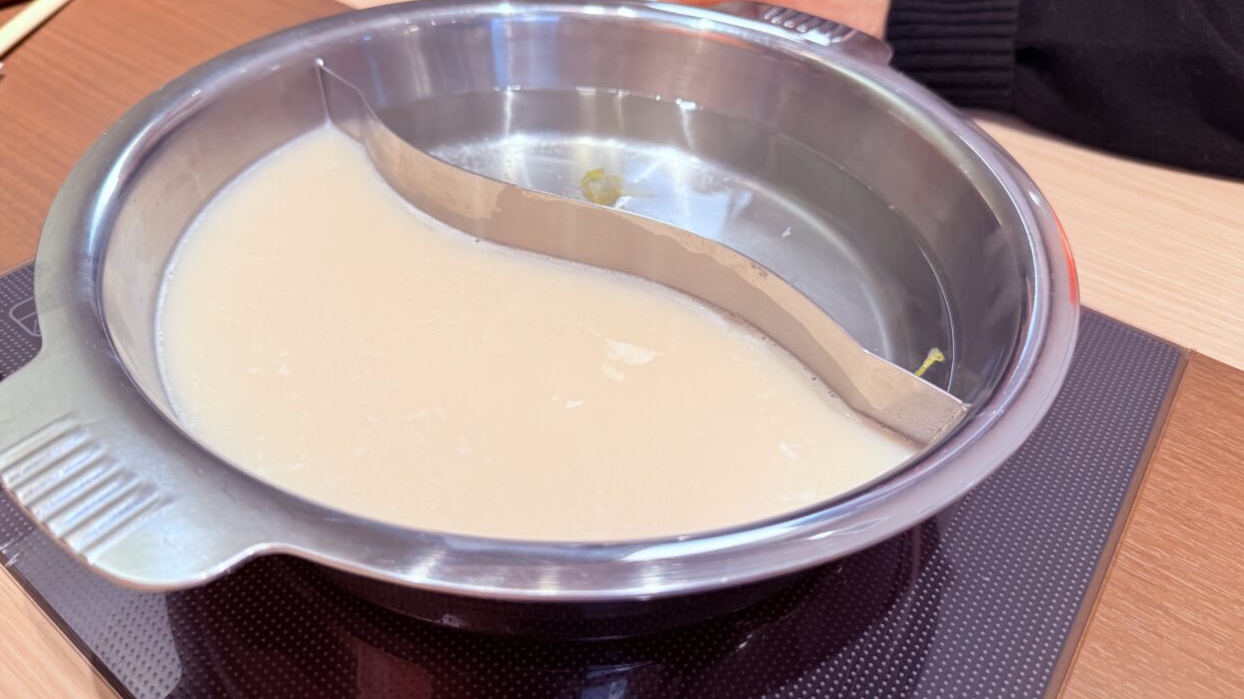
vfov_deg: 42.6
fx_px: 890
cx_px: 608
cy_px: 266
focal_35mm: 27
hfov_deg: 69.9
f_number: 1.78
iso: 100
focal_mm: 6.76
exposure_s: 1/121
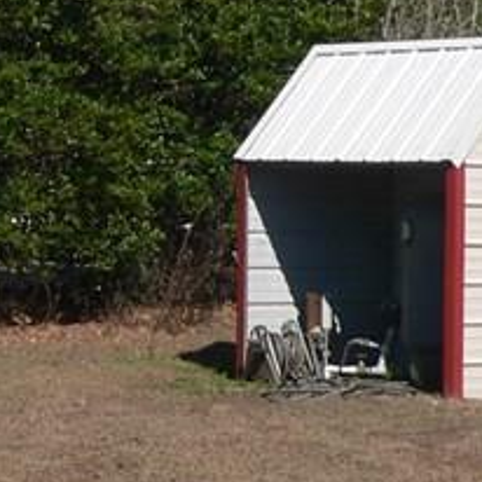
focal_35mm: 158
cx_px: -461
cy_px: -145
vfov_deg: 10.8
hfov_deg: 10.3
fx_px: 2489
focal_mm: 6
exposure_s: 1/500
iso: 80
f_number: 5.2
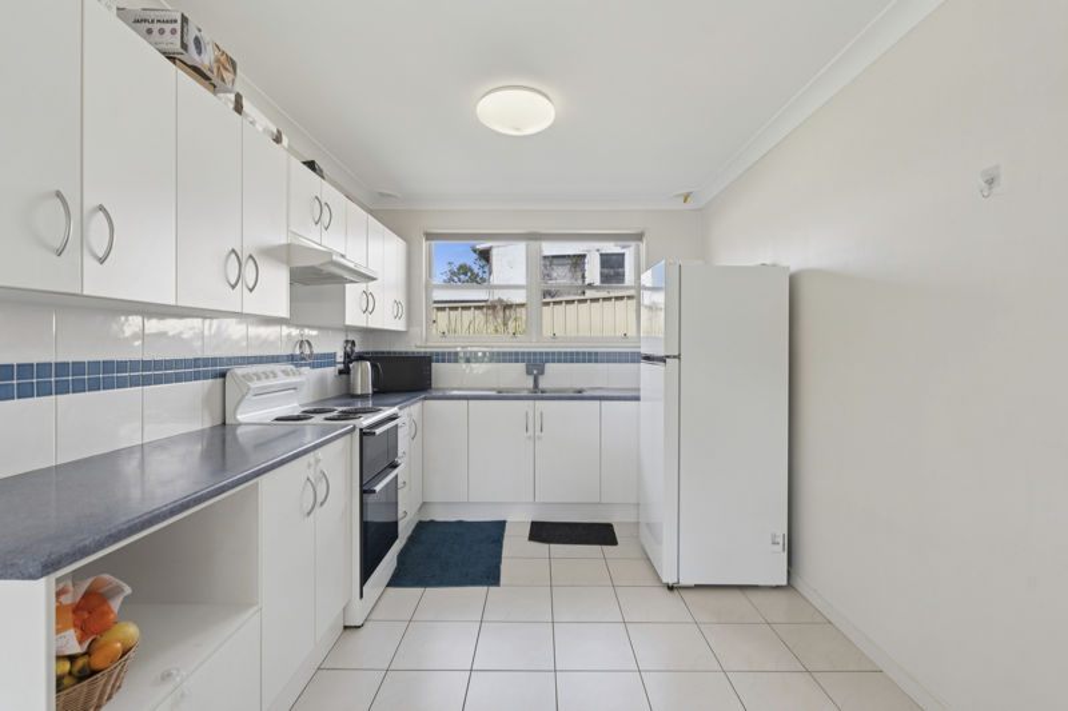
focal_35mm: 16
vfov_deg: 72.0
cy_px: 356
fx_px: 489
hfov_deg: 95.0
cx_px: 534
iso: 800
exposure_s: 1/125
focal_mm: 16.5
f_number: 7.1
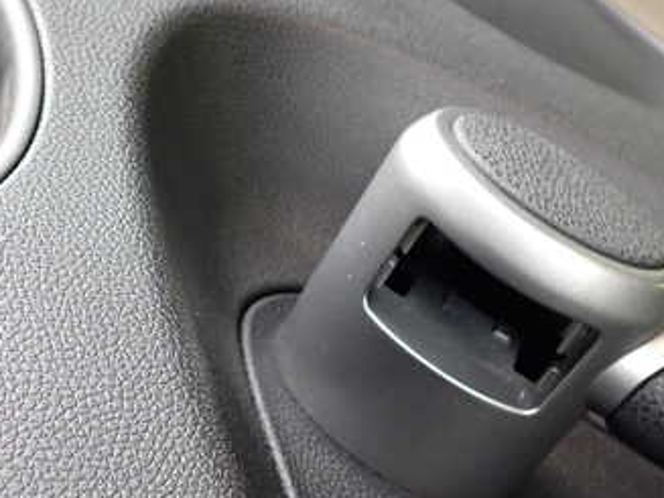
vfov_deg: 26.5
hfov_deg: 34.9
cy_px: 293
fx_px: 1055
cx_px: 272
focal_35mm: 55
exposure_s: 1/60
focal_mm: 5.4
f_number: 2.3
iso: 250
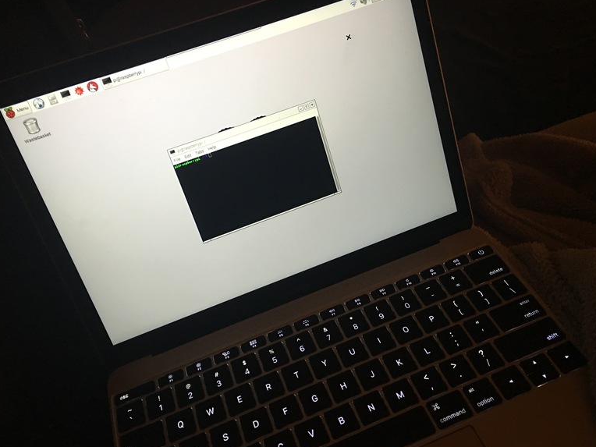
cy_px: 228
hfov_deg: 60.0
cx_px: 301
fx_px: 517
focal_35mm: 30
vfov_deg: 46.8
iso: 80
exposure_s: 1/8
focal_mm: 4.15
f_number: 2.2
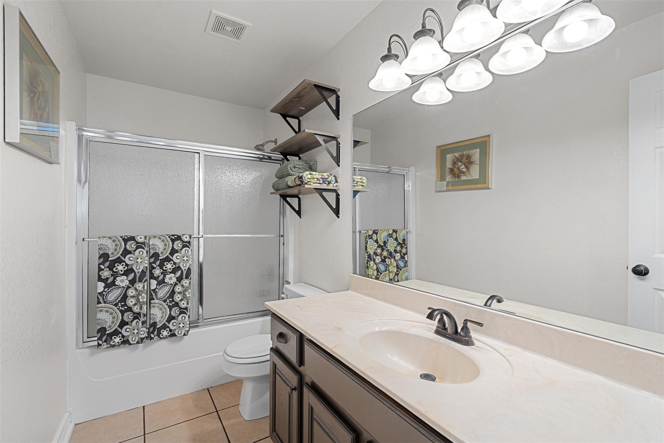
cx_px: 332
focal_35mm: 16
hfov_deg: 96.7
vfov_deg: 73.7
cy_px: 222
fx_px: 295
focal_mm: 16
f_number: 8
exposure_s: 1/3
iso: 500
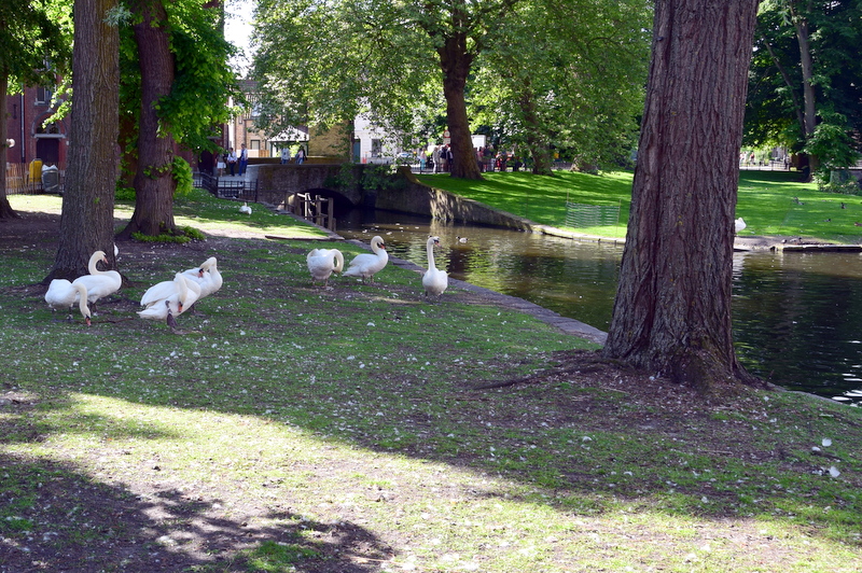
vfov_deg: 47.9
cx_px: 431
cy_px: 286
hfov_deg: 67.4
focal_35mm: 27
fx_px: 646
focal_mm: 18
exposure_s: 1/30
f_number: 7.1
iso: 125
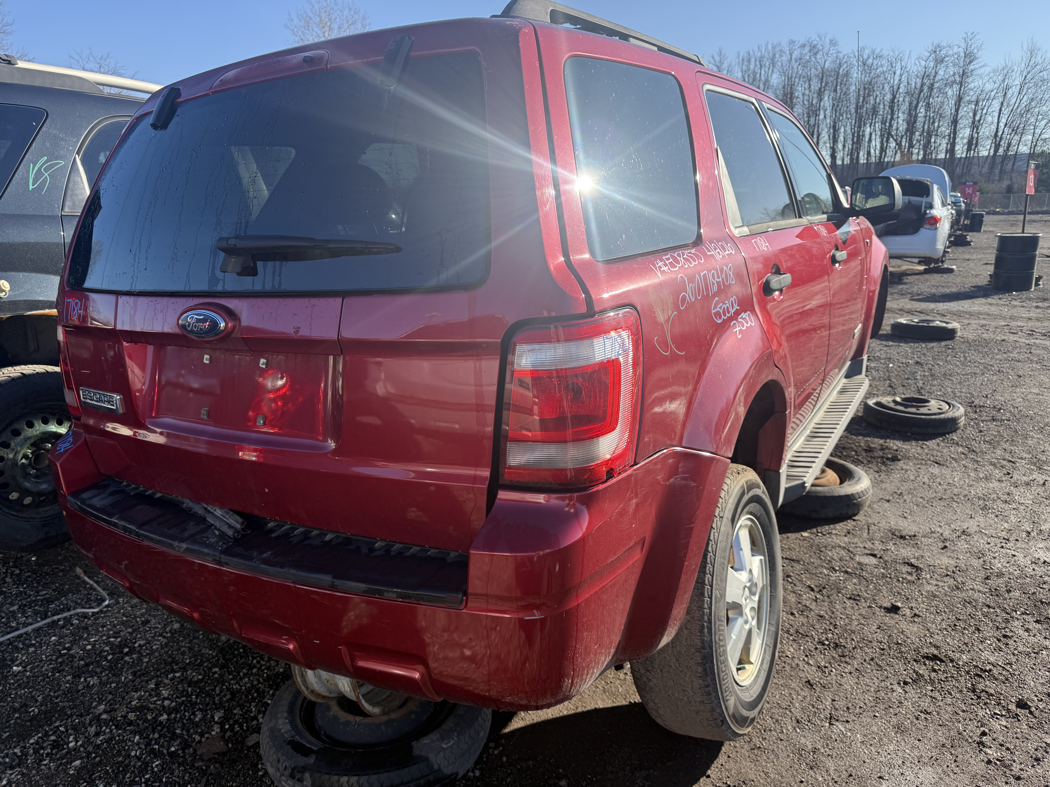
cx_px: 525
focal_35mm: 24
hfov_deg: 71.6
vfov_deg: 56.8
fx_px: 728
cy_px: 394
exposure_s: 1/2232
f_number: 1.78
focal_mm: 6.76
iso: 80
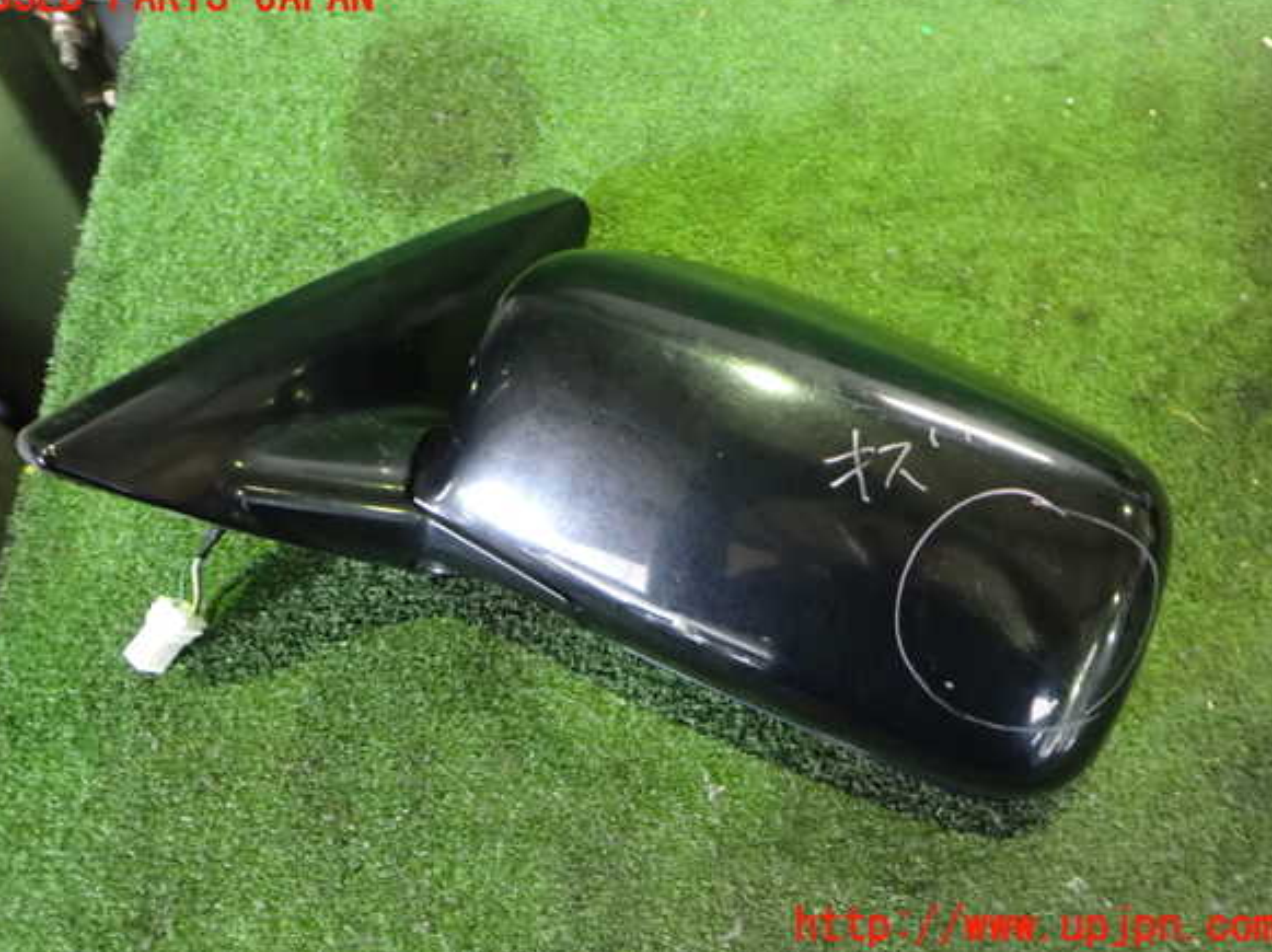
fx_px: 1138
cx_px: 633
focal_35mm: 31
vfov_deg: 45.4
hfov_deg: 58.4
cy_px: 462
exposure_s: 1/40
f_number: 2.3
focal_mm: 5.4
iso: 1250
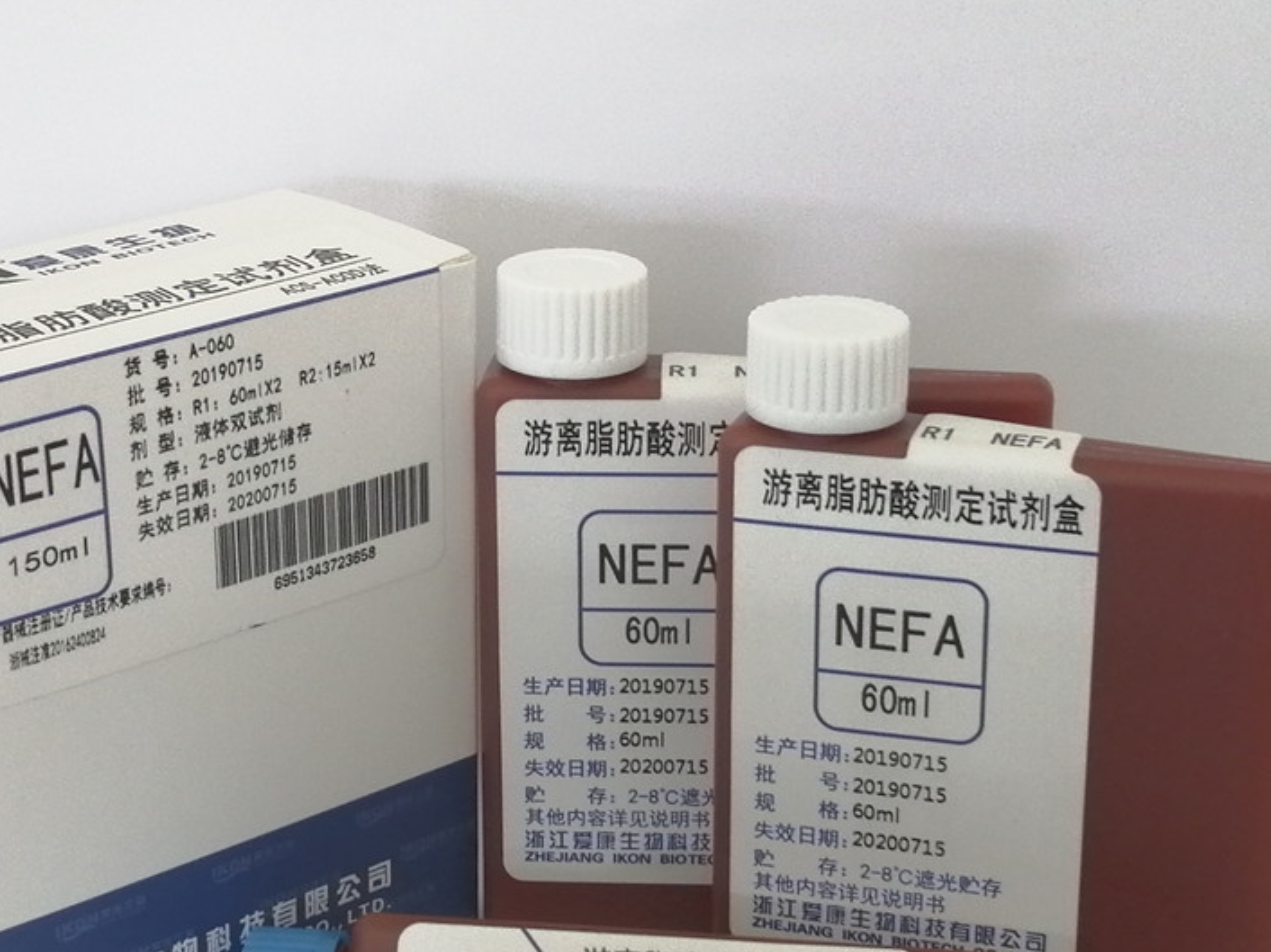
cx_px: 491
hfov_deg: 23.0
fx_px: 3120
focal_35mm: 85
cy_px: 662
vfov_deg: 17.3
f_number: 1.8
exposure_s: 1/30
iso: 80
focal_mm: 3.64
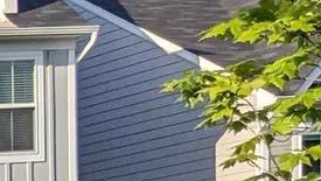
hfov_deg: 8.3
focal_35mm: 219
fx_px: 1865
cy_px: 625
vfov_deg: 5.1
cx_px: -643
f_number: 1.73
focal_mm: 4.38
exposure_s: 1/1949
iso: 51
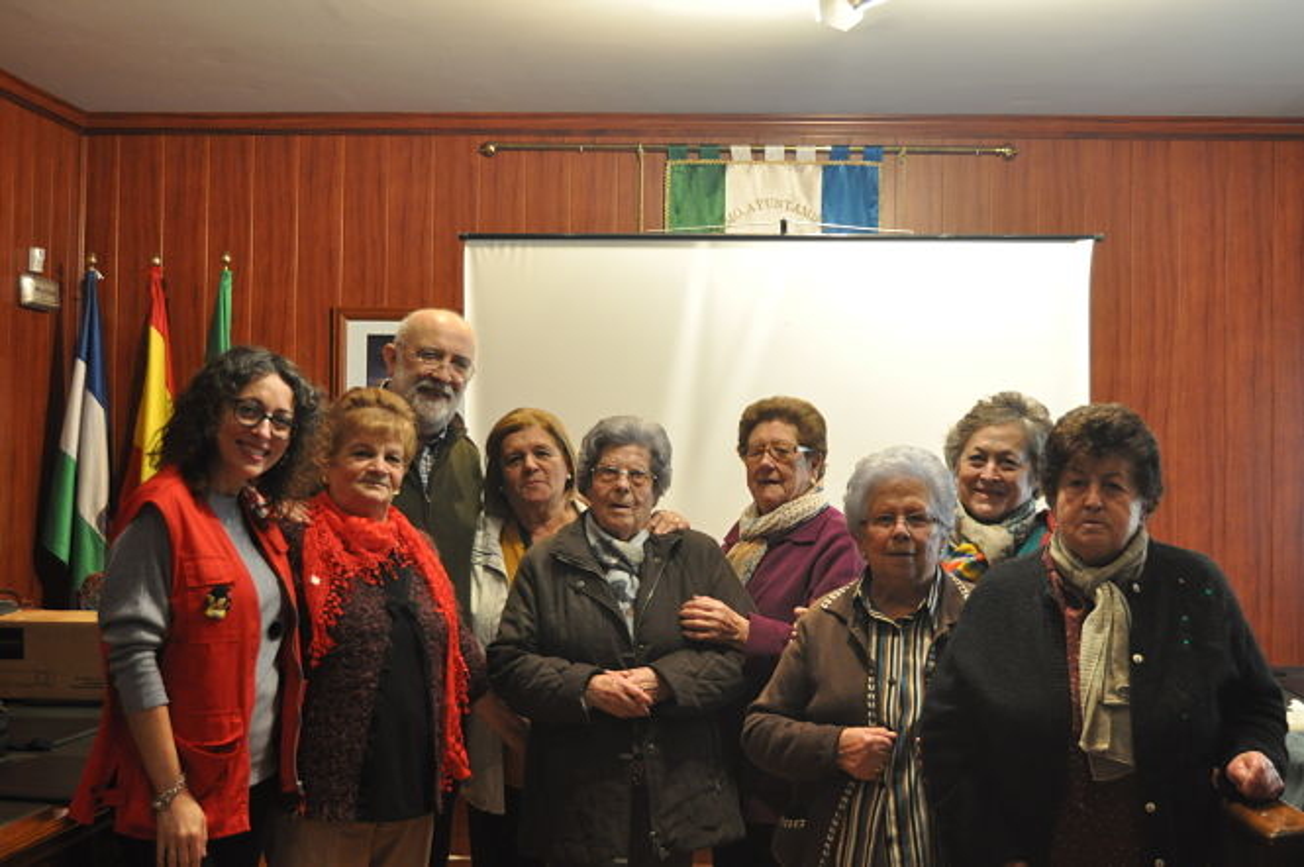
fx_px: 1900
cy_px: 434
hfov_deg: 37.9
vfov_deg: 25.7
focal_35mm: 52
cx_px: 652
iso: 1250
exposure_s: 1/30
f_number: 4.5
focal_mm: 35
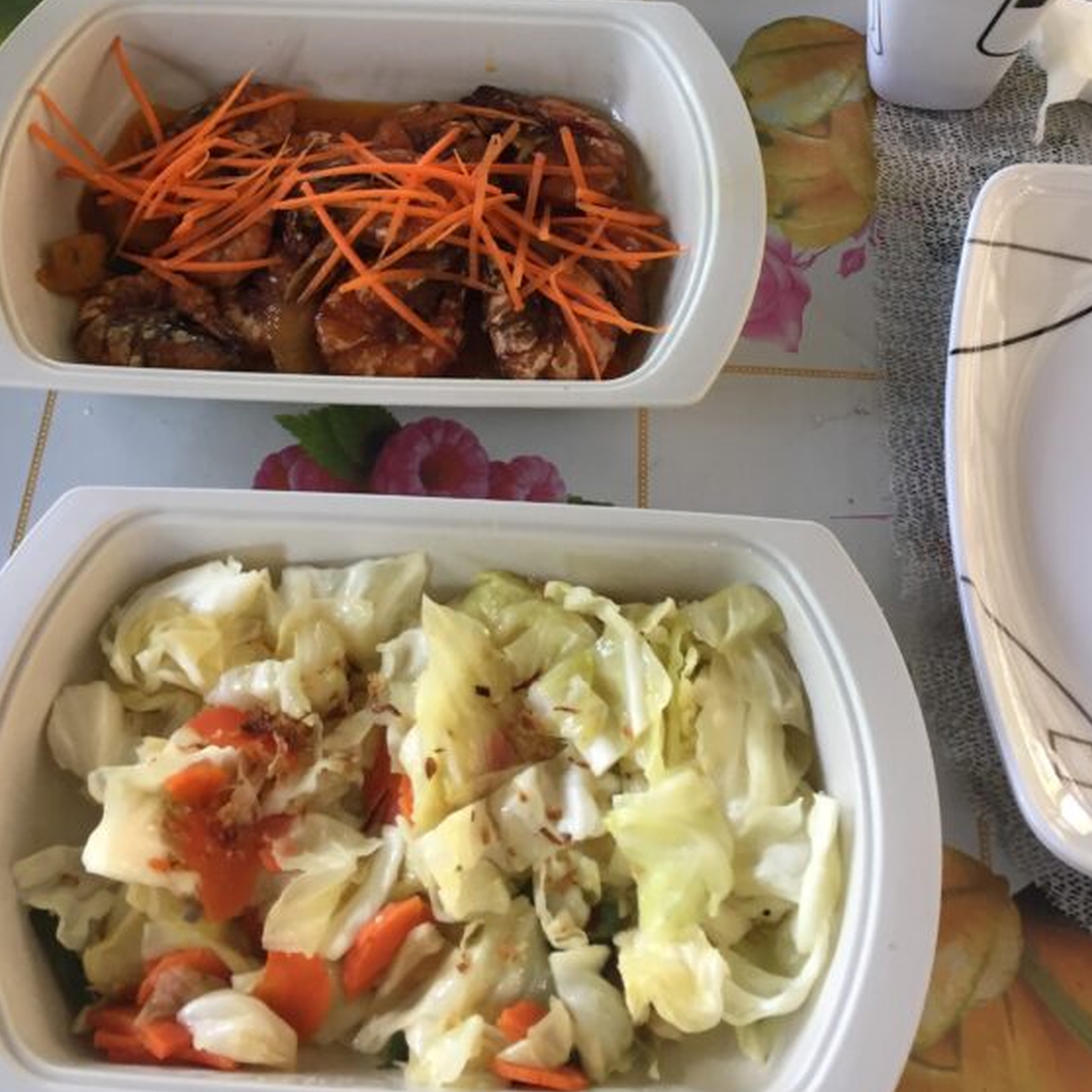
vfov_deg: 34.5
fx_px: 1677
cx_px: 517
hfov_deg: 36.1
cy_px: 164
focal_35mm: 47
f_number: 2.2
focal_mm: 4.15
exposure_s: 1/33
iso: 80
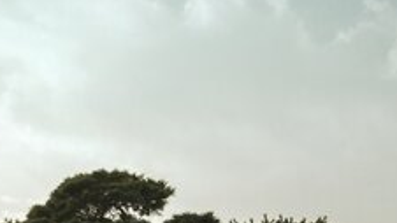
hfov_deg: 17.8
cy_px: 267
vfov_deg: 10.0
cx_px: 72
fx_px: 1252
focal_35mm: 119
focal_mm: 22
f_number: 6.3
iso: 200
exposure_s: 1/250
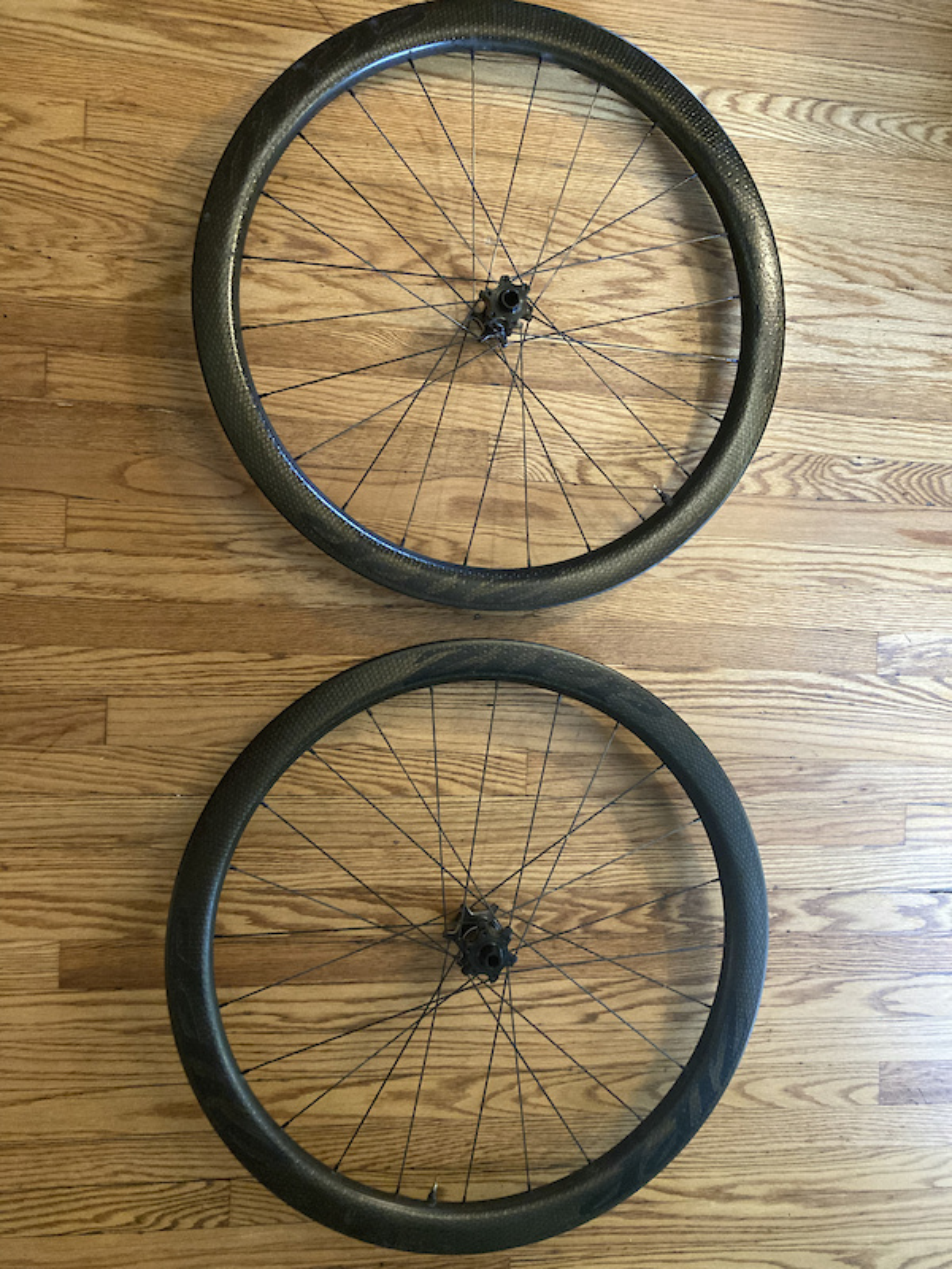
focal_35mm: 28
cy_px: 634
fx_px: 1027
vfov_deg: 63.4
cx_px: 476
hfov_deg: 49.7
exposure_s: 1/40
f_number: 1.8
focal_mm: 3.99
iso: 400
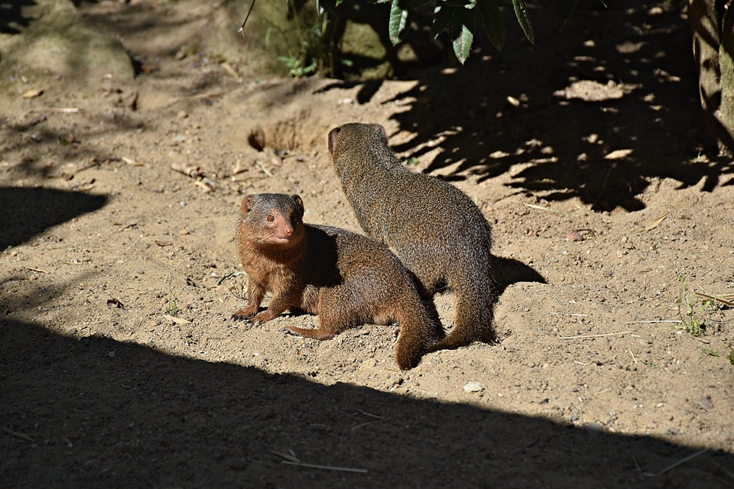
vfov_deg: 8.6
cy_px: 236
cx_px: 348
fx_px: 3262
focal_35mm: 160
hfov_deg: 12.8
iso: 200
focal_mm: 100
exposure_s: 1/800
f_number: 7.1
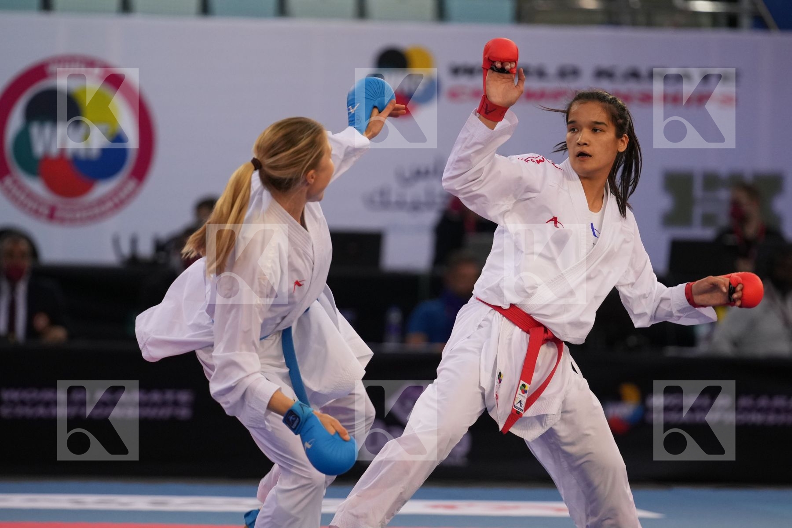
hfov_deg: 6.9
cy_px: 264
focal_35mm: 300
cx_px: 396
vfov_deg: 4.6
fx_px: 6599
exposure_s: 1/1000
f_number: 2.8
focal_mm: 200
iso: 1600
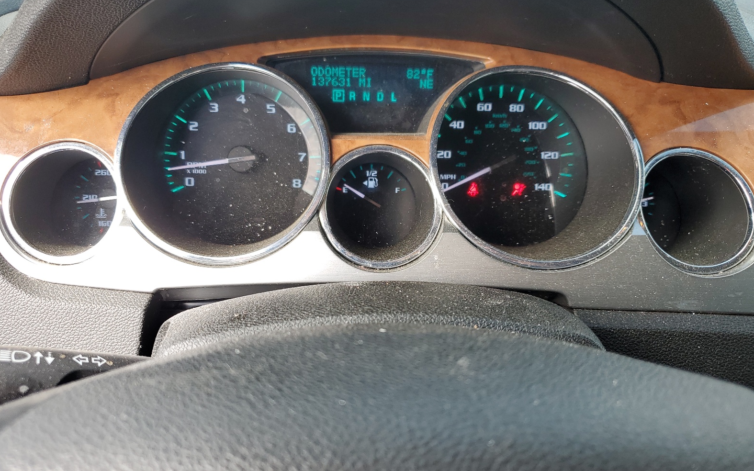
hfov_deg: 66.5
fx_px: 575
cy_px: 239
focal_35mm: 28
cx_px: 372
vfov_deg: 44.5
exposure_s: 1/119
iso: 50
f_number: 1.5
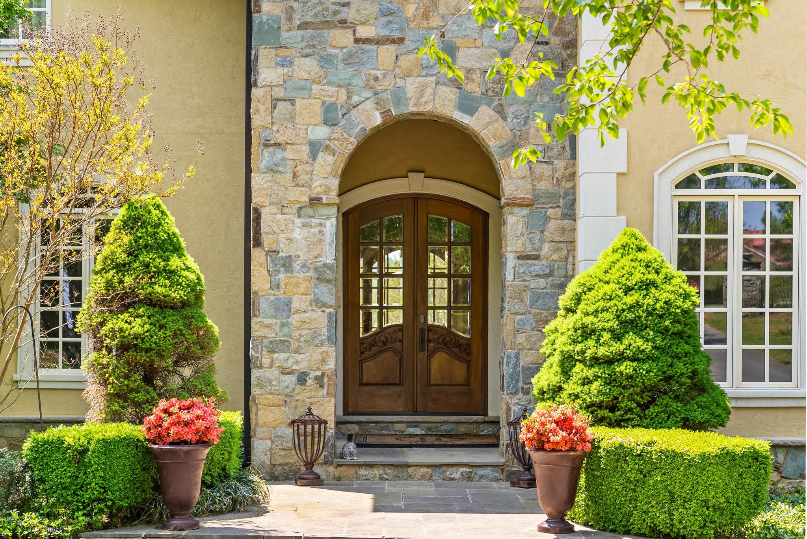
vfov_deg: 19.5
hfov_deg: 28.8
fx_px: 1570
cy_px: 270
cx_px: 404
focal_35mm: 70
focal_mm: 70
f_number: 6.3
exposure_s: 1/160
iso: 200
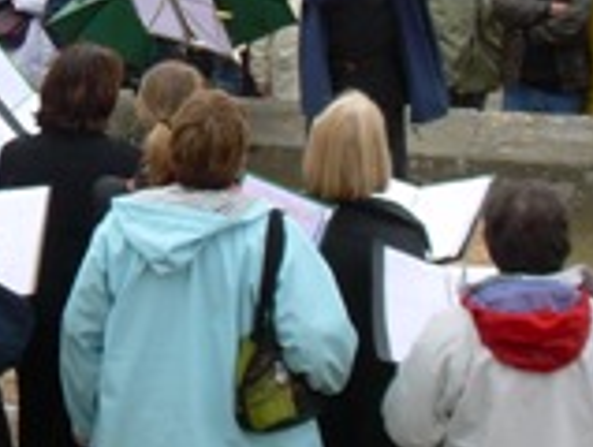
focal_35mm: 194
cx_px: 15
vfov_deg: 7.7
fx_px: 3331
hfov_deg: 10.1
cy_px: 15
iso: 50
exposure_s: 1/125
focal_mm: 11.8
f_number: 3.7
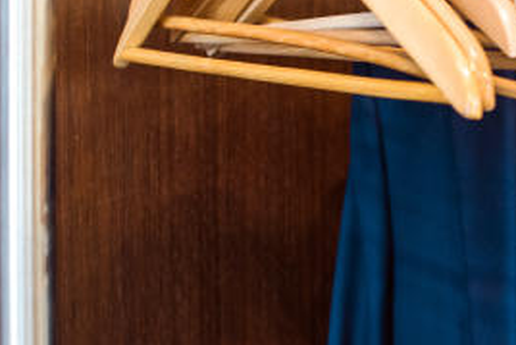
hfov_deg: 14.1
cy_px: 199
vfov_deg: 9.8
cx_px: 666
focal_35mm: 140
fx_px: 2008
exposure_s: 1/30
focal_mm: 50
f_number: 4
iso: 1000
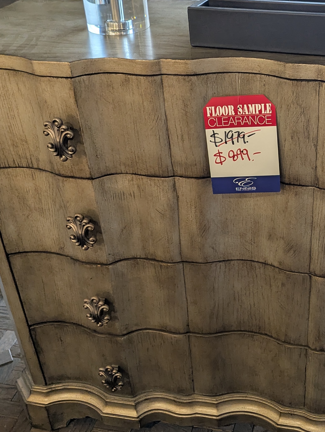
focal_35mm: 47
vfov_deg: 40.3
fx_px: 587
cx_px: 250
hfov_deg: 30.4
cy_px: 247
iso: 57
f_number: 1.85
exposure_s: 1/60
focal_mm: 6.81
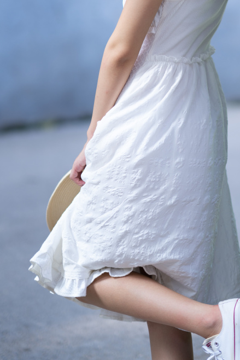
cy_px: 38
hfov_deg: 8.8
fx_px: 1549
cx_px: 177
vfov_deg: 13.1
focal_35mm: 155
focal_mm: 85
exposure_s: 1/500
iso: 64
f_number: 1.4
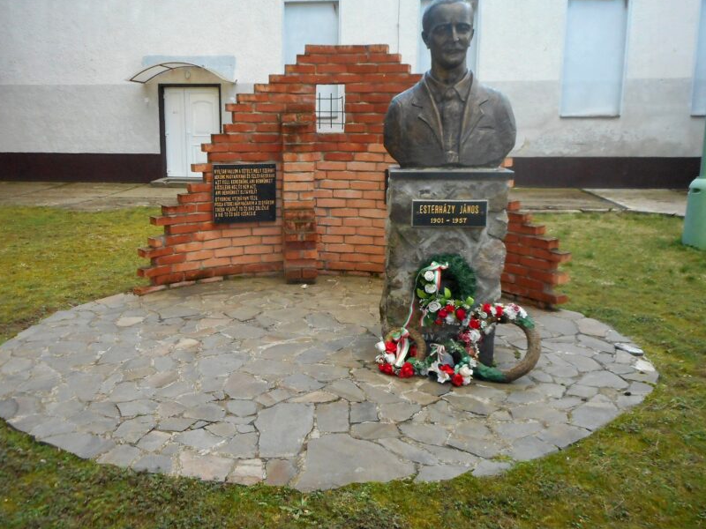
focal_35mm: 32
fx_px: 653
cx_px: 318
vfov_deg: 44.1
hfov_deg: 56.7
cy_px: 248
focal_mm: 4.5
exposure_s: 1/250
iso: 320
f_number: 3.7
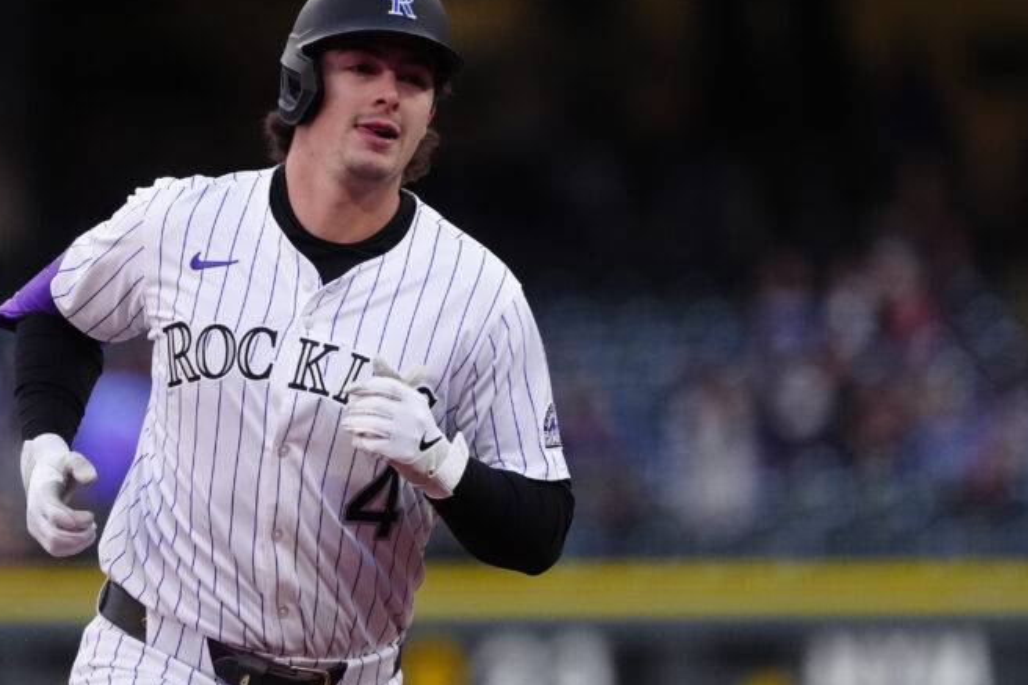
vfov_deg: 2.1
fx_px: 18727
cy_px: 374
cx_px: 301
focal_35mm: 656
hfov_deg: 3.1
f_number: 4
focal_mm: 420
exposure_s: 1/1600
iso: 5000
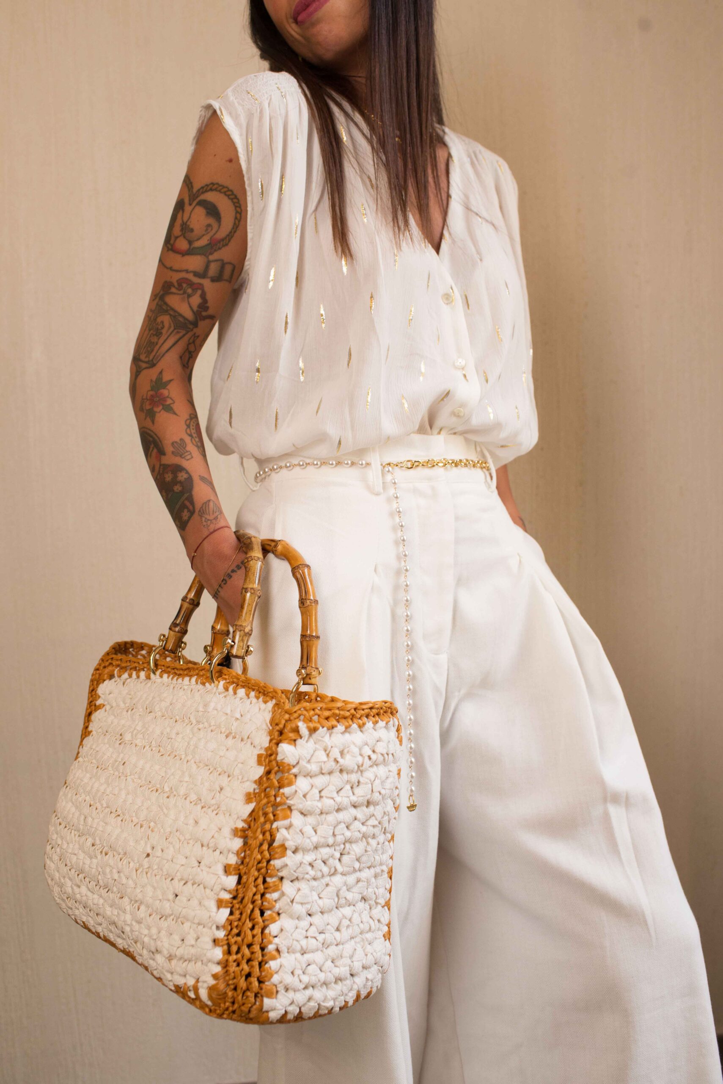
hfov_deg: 37.9
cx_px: 362
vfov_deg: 54.4
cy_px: 542
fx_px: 1053
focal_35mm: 35
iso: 800
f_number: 5
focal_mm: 35
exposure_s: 1/200
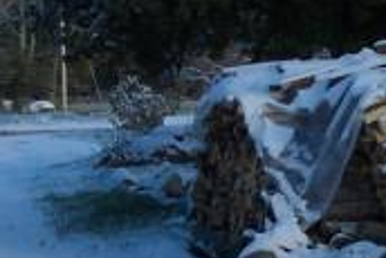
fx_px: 1062
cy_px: 47
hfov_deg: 20.0
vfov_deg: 13.8
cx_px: 377
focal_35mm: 99
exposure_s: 1/500
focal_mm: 8
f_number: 4.8
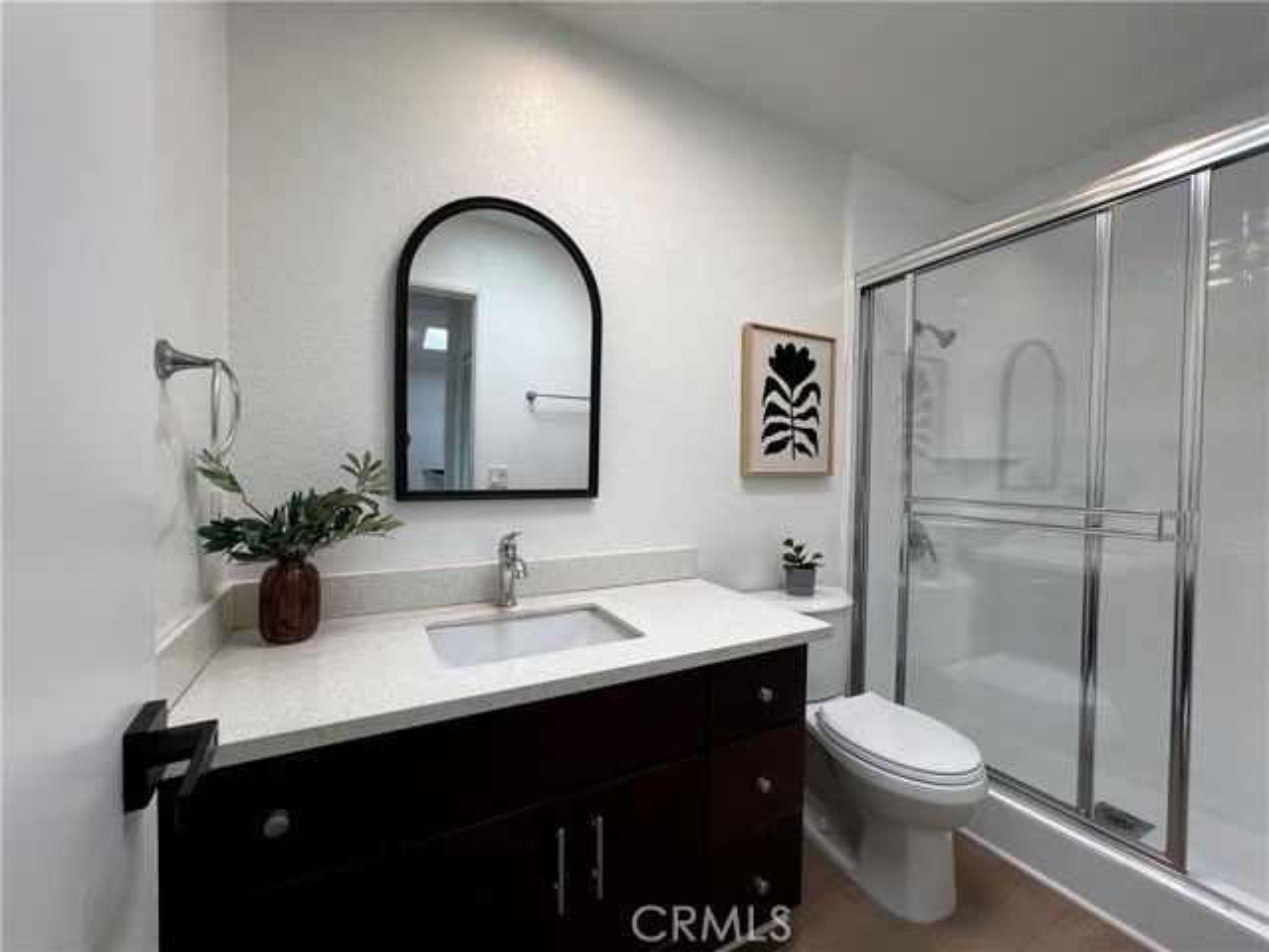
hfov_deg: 106.2
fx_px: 477
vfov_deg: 89.9
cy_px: 476
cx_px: 634
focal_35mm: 13
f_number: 1.8
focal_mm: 1.57
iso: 64
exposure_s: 1/120
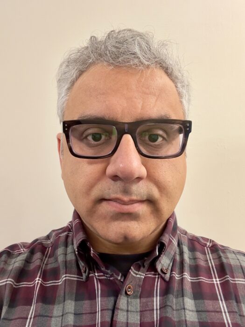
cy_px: 164
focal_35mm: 30
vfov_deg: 60.0
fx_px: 283
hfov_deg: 46.8
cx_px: 122
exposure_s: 1/33
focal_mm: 2.69
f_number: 1.9
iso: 250
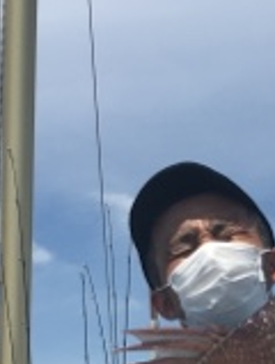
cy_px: 472
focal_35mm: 91
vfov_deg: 19.8
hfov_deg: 16.2
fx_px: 960
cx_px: 212
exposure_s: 1/2024
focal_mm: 4.15
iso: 25
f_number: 2.2
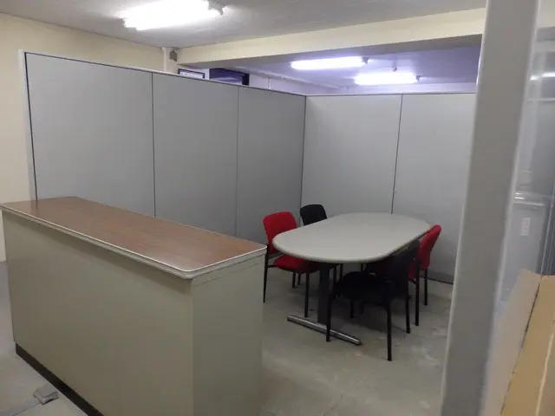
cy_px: 208
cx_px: 278
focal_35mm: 25
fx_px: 401
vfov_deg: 54.9
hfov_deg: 69.4
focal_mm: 4.5
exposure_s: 1/30
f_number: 3
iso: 400
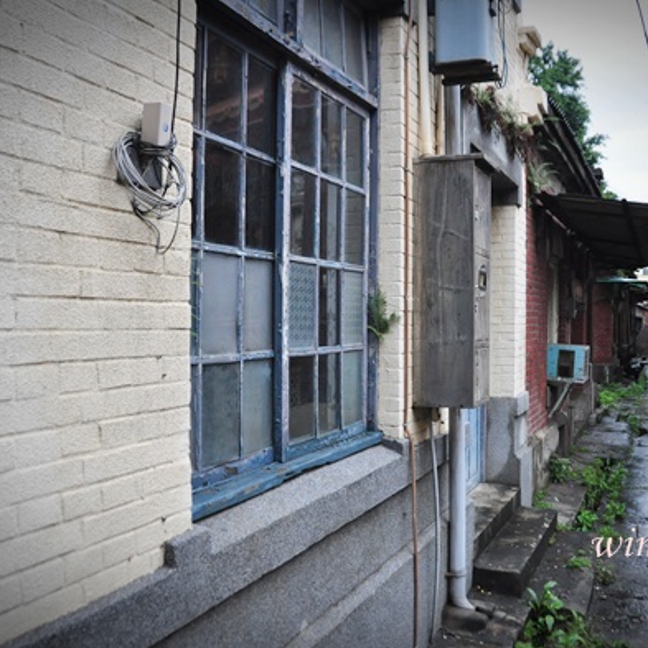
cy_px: 326
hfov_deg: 47.1
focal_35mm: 35
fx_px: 741
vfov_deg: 47.2
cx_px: 366
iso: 800
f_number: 3.5
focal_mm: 18
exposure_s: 1/800
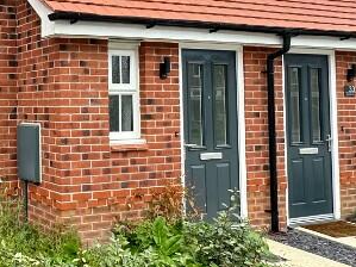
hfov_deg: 34.1
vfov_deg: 30.1
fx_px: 493
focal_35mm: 48
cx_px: -40
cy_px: 92
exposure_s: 1/99
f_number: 2.2
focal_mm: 2.22
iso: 50
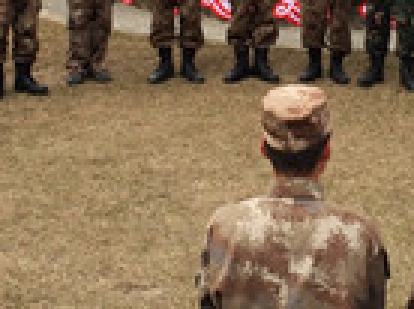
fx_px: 1301
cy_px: -40
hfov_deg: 18.0
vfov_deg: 13.3
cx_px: 297
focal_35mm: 109
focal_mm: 4.12
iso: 32
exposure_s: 1/1080
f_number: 2.2
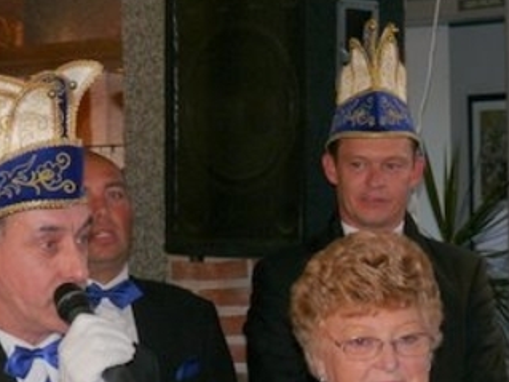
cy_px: 331
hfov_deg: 10.2
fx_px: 2852
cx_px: 152
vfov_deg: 7.6
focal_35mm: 194
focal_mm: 21.7
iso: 100
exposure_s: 1/60
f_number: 4
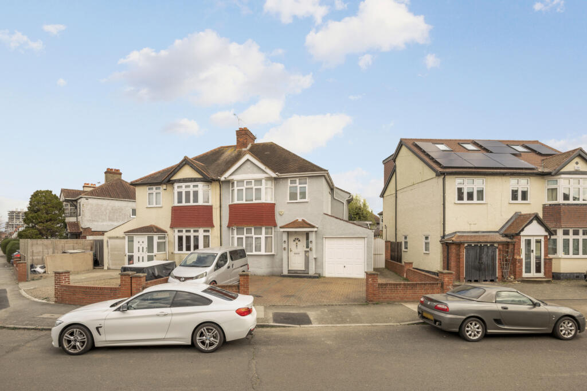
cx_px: 294
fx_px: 277
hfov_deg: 93.3
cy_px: 196
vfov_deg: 70.3
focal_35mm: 17
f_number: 8
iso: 200
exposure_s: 1/200
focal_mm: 17
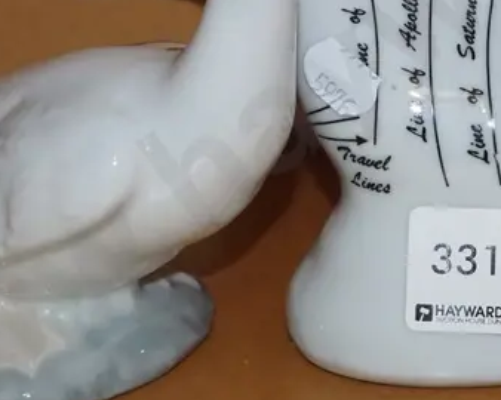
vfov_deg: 10.3
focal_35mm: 148
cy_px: -6
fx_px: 2193
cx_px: 455
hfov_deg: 12.9
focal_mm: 25
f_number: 5.6
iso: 2500
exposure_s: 1/160
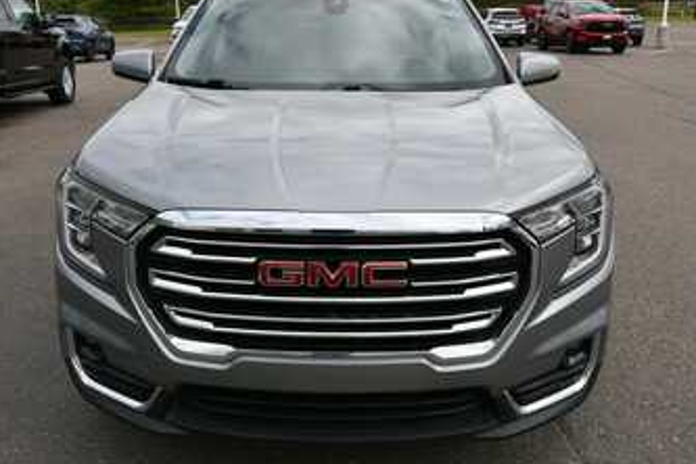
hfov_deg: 53.1
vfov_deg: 36.8
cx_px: 332
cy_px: 212
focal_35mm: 36
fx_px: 696
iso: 100
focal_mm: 20
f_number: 8
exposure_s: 1/250
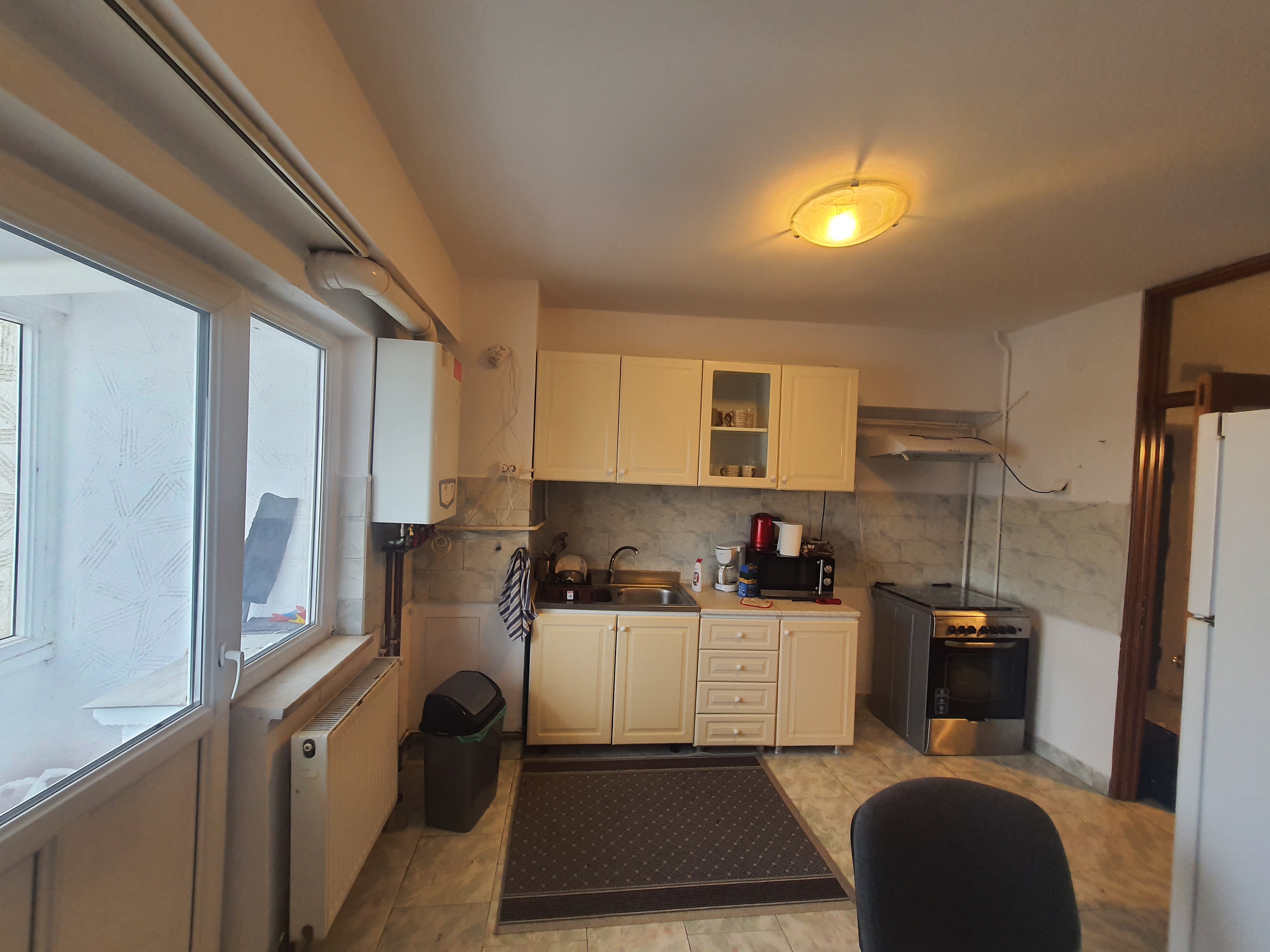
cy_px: 476
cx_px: 635
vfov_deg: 89.9
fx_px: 477
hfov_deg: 106.2
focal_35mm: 13
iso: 125
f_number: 2.2
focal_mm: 1.74
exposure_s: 1/50
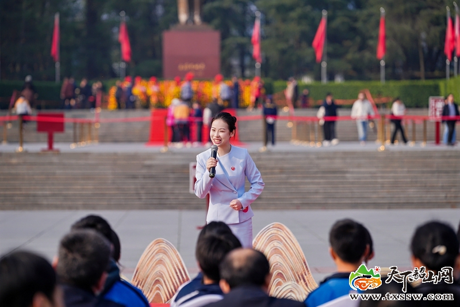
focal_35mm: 161
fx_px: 2058
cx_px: 230
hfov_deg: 12.8
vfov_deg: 8.5
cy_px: 154
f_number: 3.5
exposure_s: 1/1667
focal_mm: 161.1
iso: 160
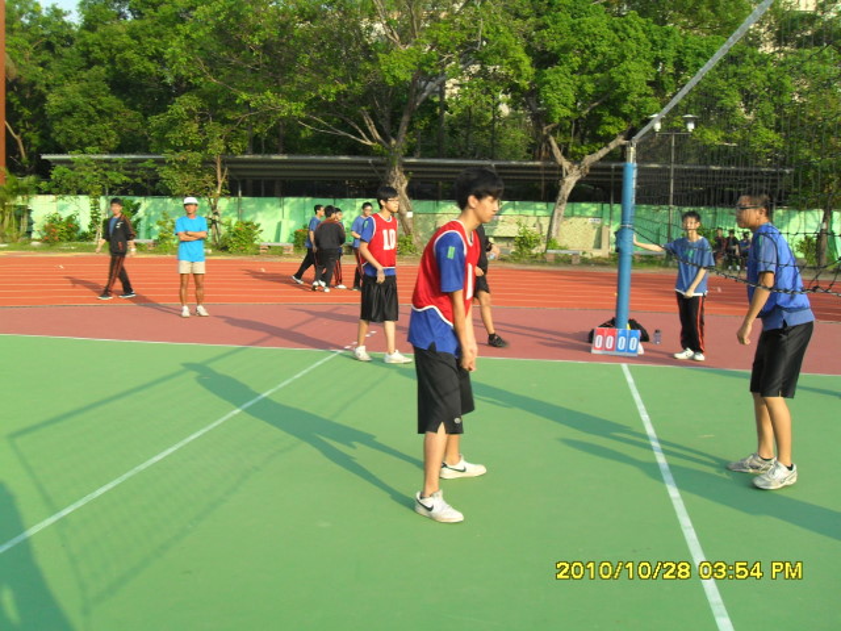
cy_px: 316
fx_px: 972
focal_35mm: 40
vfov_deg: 36.0
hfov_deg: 46.8
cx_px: 420
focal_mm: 7
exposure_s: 1/60
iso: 100
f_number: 10
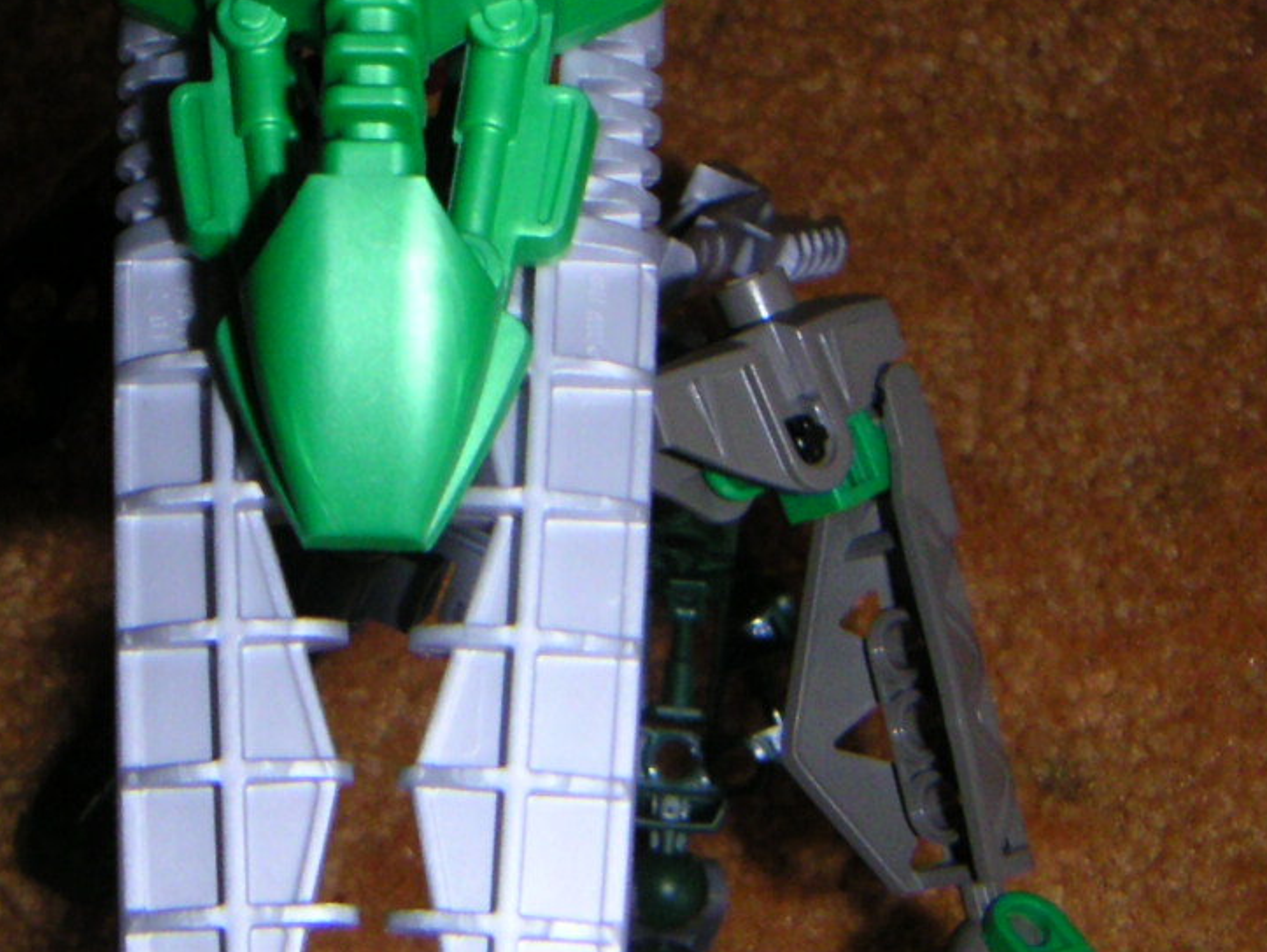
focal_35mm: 69
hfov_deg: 27.6
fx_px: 2527
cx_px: 270
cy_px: 452
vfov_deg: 21.3
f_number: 6.7
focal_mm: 5.1
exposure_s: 1/45
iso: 200
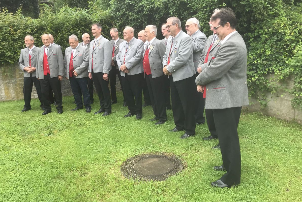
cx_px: 148
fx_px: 252
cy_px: 89
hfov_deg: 61.9
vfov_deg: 43.5
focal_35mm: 30
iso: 20
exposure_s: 1/314
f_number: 1.8
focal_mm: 3.99
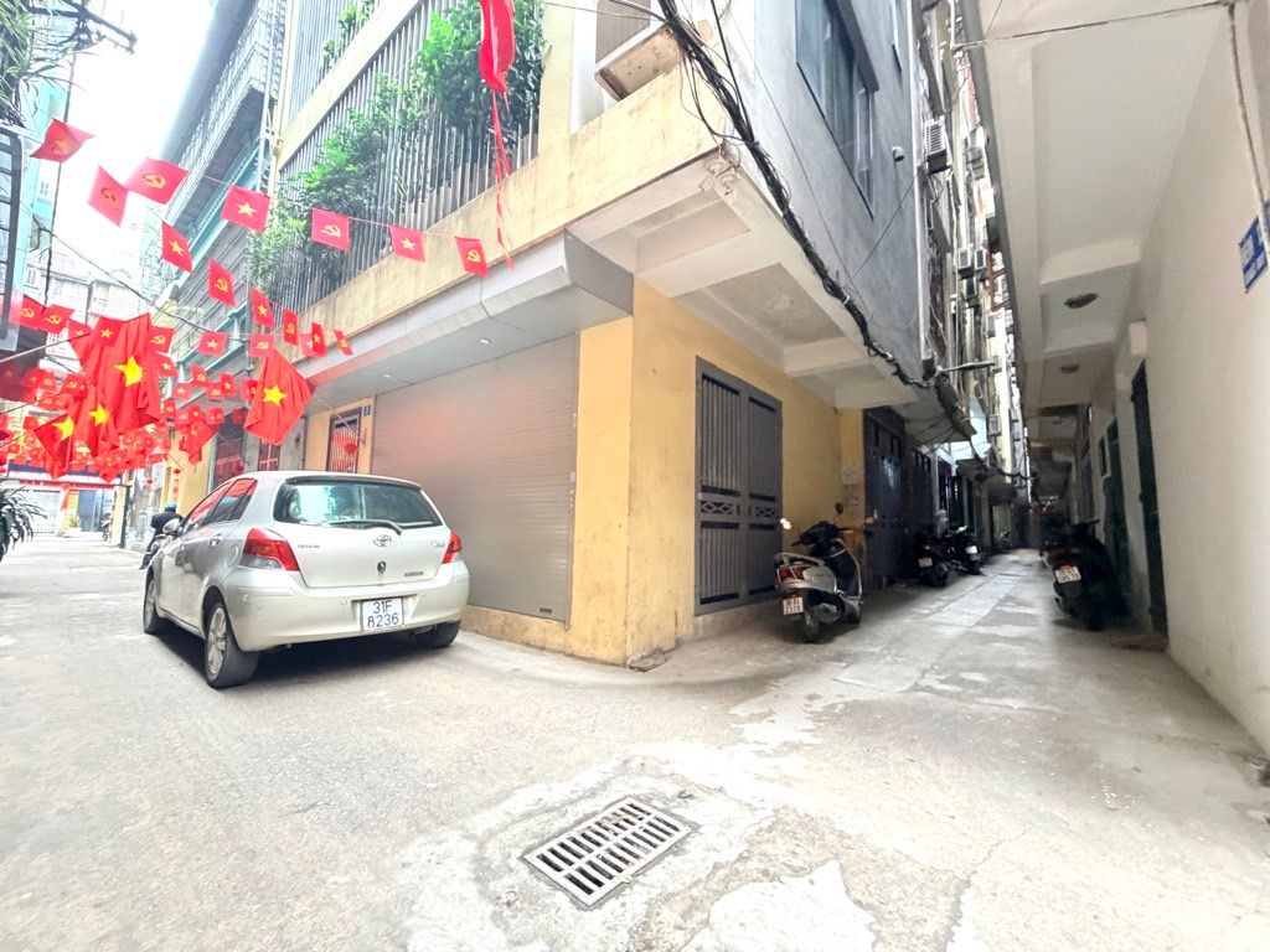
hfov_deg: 102.1
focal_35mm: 14
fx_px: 514
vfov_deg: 85.7
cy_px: 476
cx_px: 635
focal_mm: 2.22
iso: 500
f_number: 2.2
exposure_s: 1/60
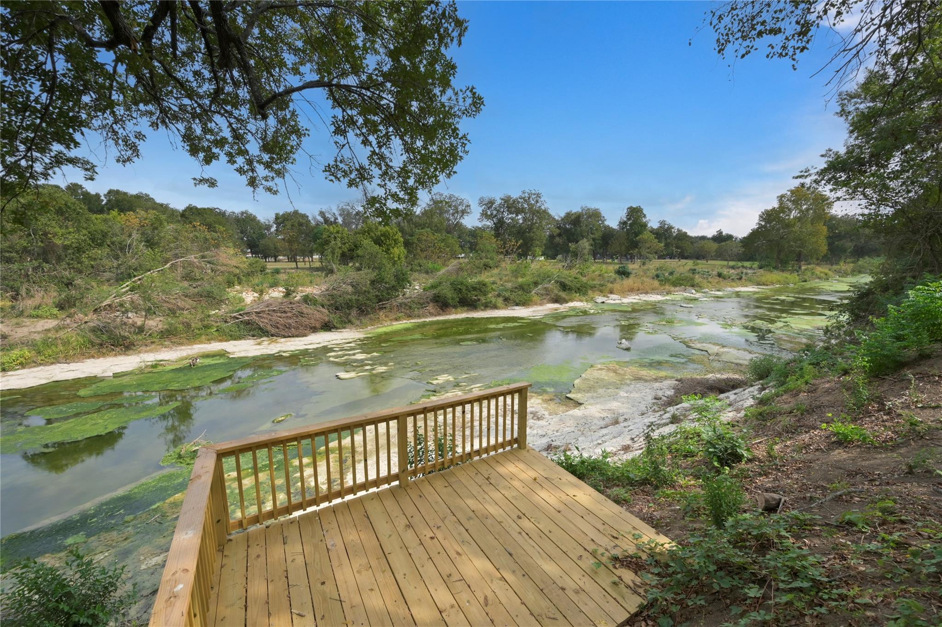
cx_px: 471
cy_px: 314
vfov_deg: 81.1
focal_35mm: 14
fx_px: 366
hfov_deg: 104.3
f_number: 8
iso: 800
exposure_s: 1/4000
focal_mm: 14
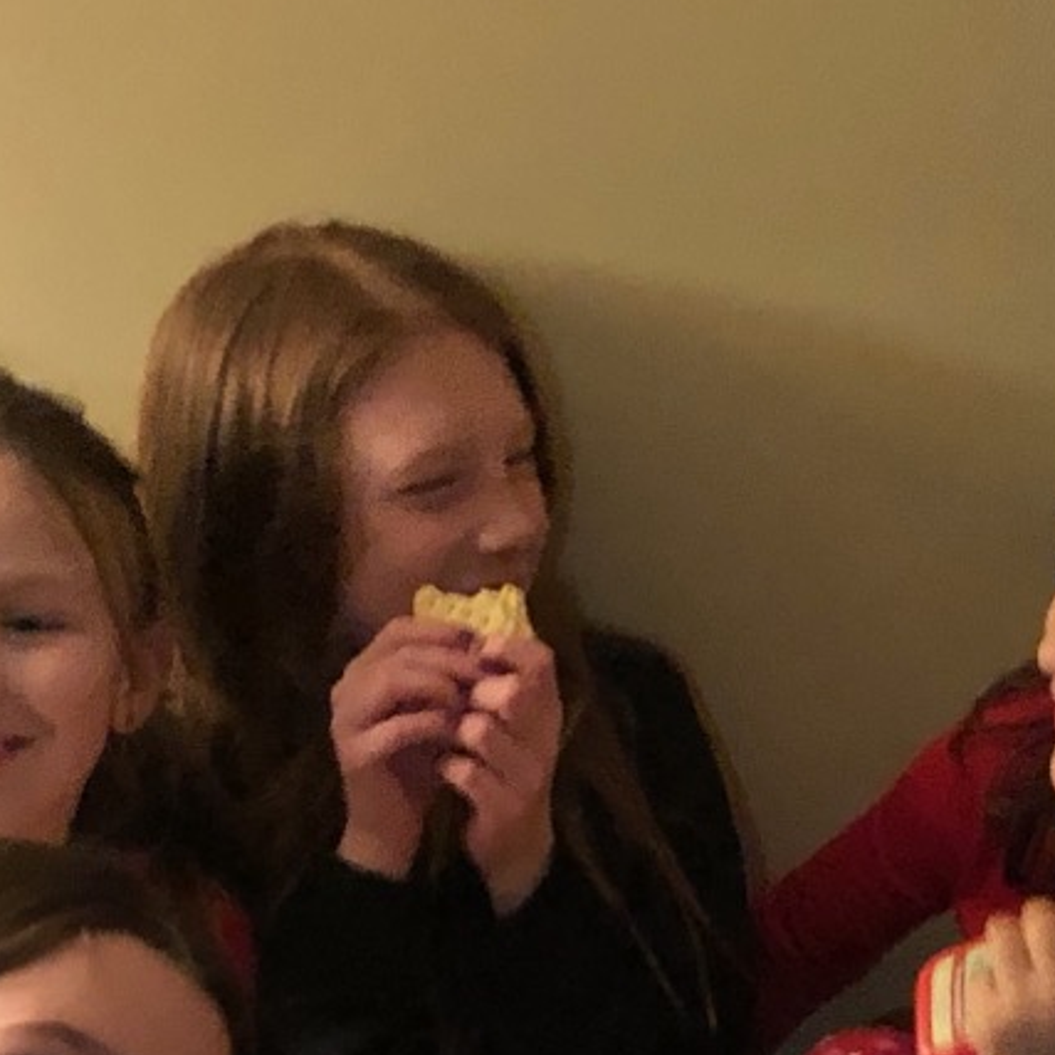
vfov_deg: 13.9
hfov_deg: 15.0
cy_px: 1695
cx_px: 717
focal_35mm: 116
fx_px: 4000
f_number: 1.8
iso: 100
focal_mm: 4
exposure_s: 1/4
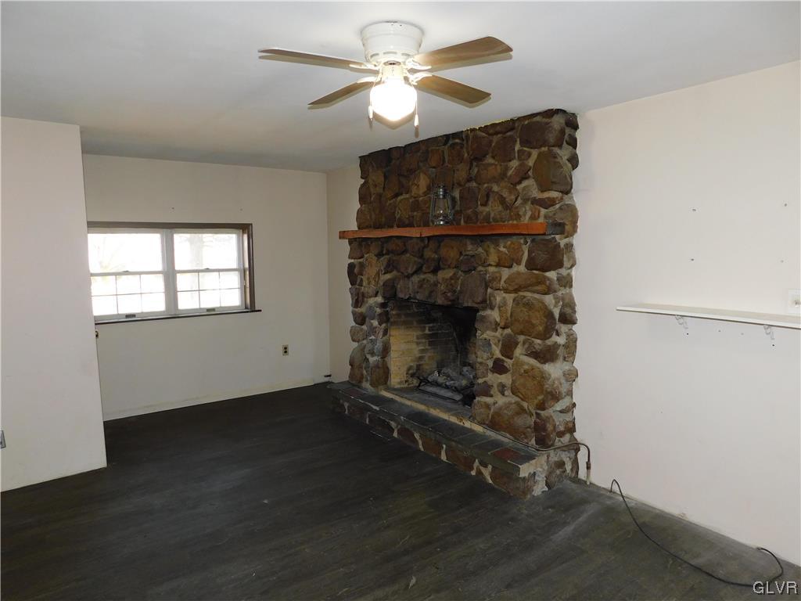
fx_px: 532
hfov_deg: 73.9
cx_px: 400
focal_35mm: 23
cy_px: 300
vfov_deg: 58.9
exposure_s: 1/30
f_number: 3
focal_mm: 4
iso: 200
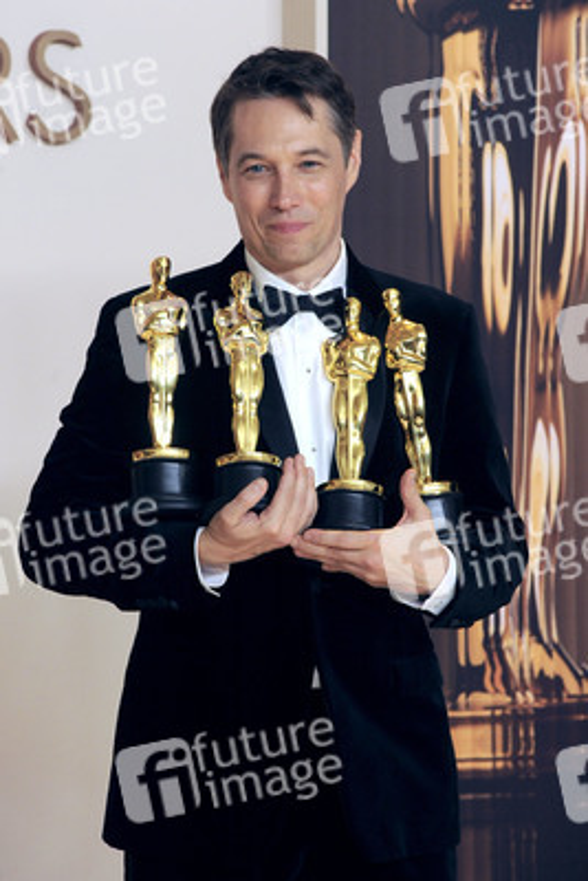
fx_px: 4895
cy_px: 440
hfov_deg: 6.9
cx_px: 294
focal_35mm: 200
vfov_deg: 10.3
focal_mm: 200
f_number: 5.6
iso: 2000
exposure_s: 1/160
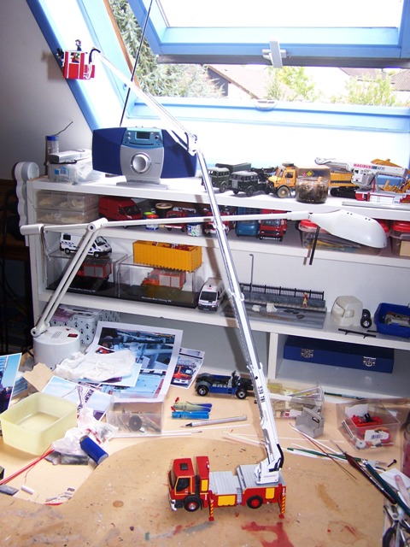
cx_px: 205
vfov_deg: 49.0
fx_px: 600
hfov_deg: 37.7
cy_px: 274
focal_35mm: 38
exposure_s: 1/90
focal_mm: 6.3
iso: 80
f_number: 2.8
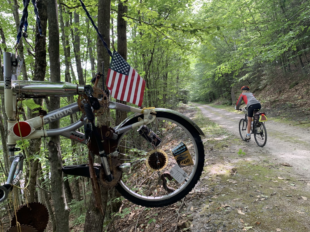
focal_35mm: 26
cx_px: 155
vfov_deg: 53.1
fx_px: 233
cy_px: 116
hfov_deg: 67.3
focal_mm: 4.25
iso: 50
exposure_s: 1/121
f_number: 1.8
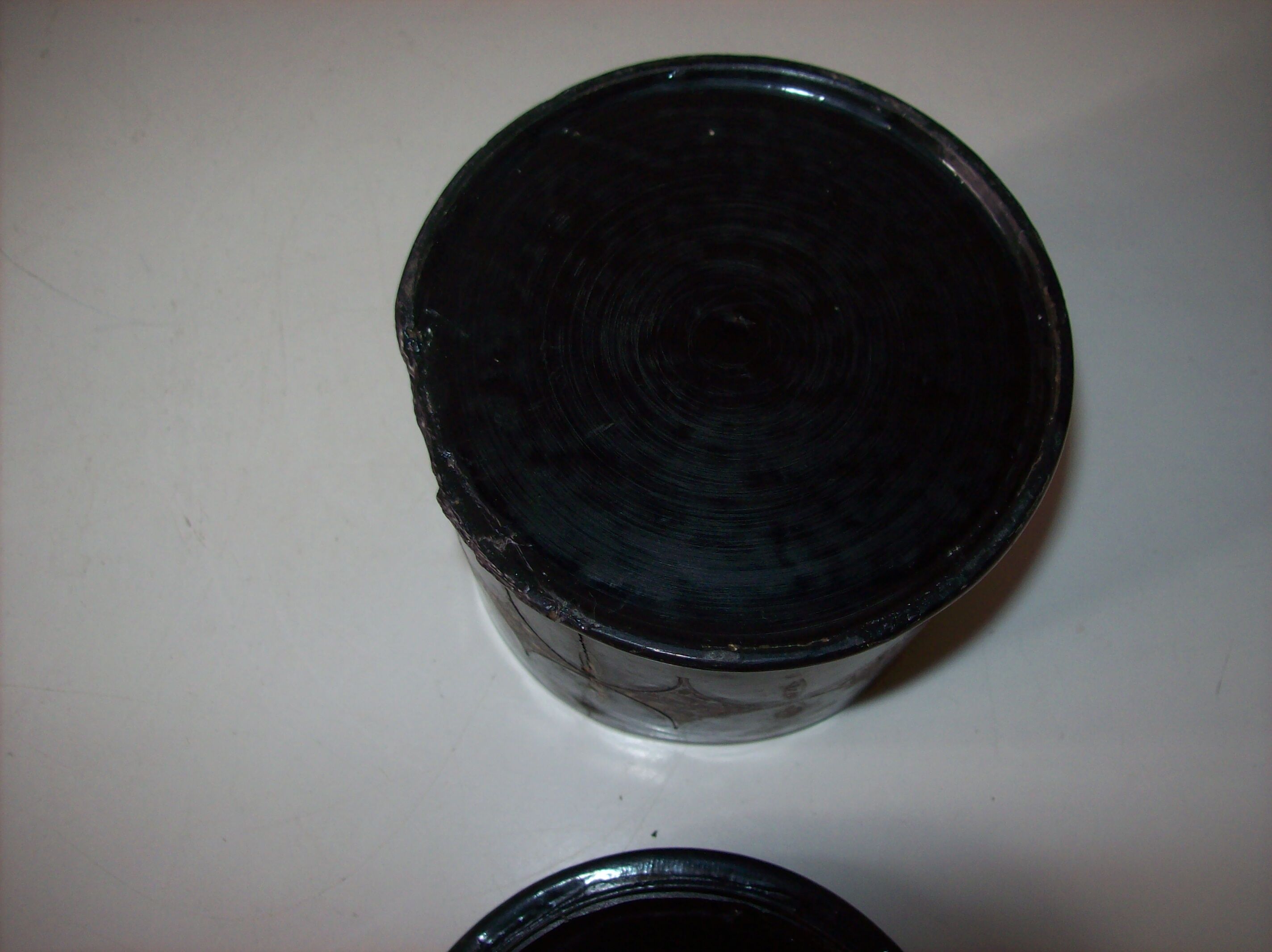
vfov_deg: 39.6
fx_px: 1322
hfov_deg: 51.4
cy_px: 476
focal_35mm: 36
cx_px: 636
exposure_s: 1/64
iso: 80
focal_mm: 6
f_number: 2.7
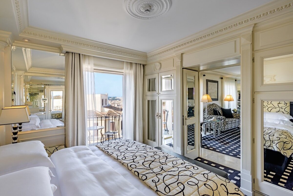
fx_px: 138
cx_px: 146
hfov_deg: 93.3
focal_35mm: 17
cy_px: 98
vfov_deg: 70.5
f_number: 20
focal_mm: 17
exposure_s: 1/25
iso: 200
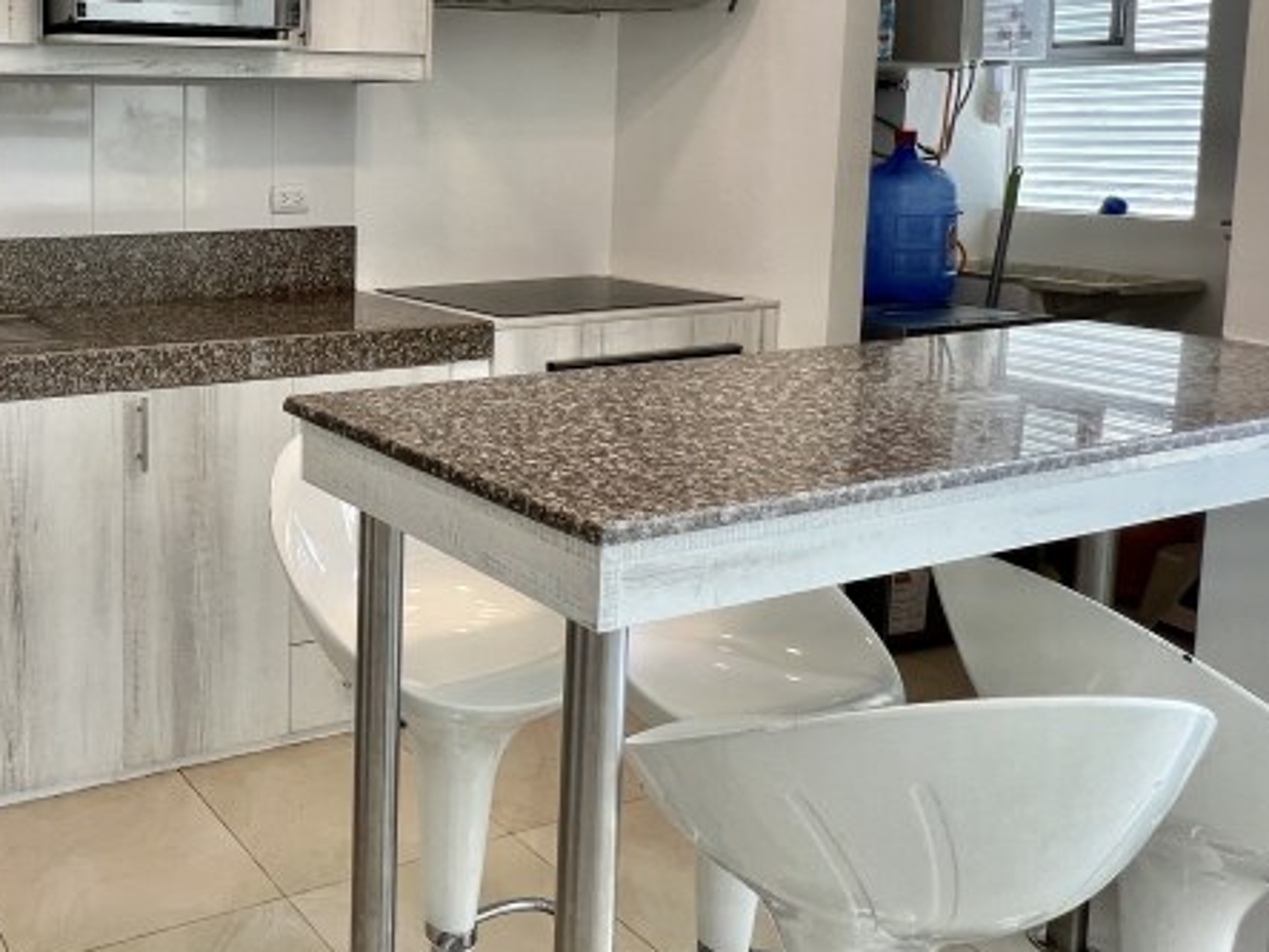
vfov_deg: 45.1
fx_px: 1100
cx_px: 100
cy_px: 229
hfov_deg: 51.9
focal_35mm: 30
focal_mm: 1.57
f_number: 1.8
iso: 50
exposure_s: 1/99
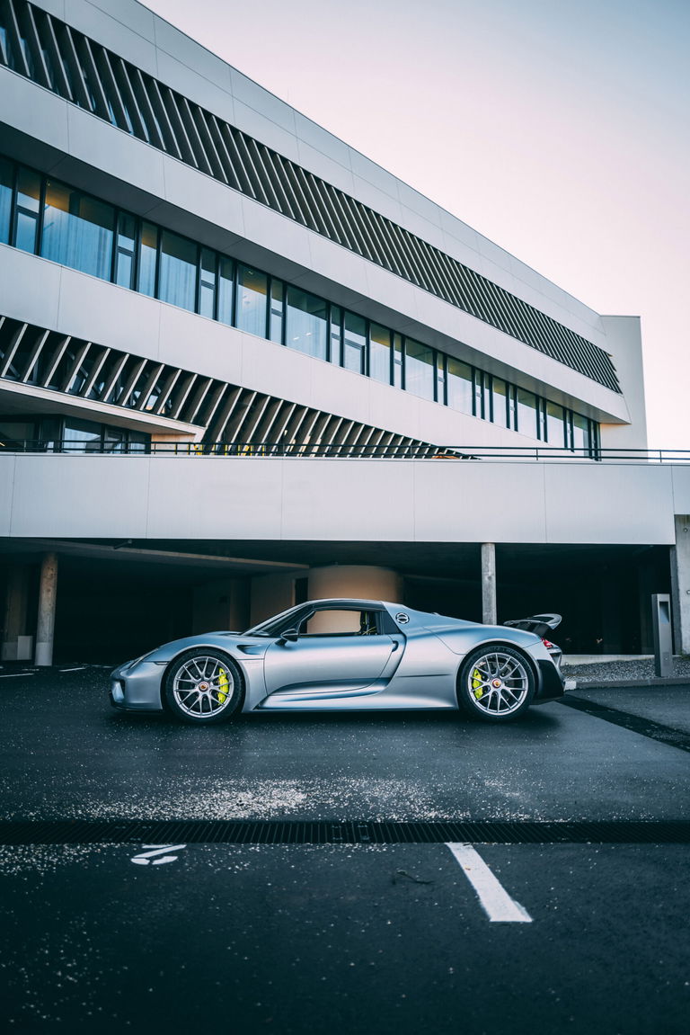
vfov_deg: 65.5
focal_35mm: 28
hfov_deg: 46.4
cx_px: 345
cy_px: 518
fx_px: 804
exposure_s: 1/200
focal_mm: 28
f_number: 1.7
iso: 100
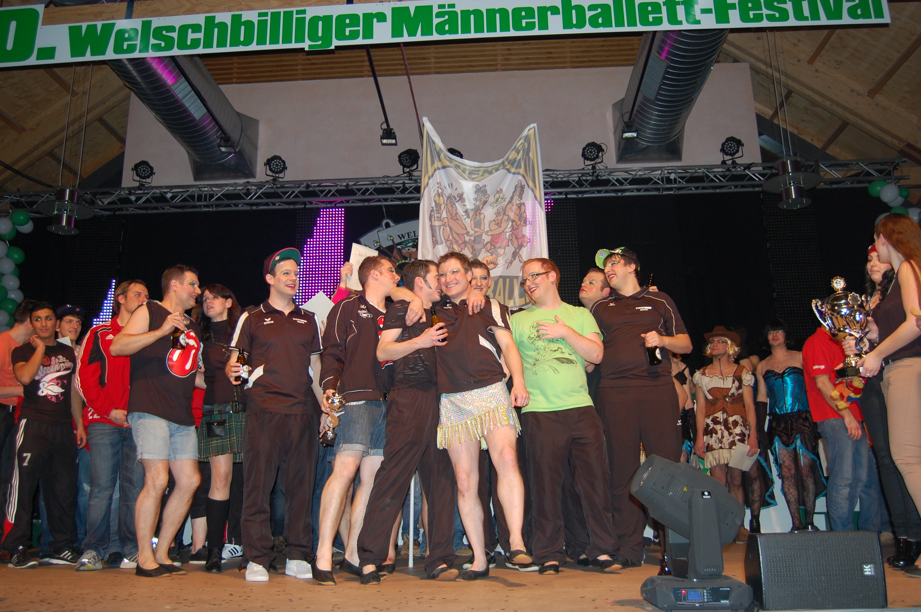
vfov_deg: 43.5
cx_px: 460
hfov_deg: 62.0
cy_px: 306
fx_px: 767
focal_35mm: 30
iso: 400
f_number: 3.8
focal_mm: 20
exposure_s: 1/60
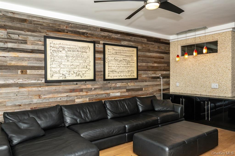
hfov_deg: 71.6
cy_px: 78
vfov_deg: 51.2
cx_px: 118
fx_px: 163
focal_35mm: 25
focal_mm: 17
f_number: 8
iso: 100
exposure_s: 1/250
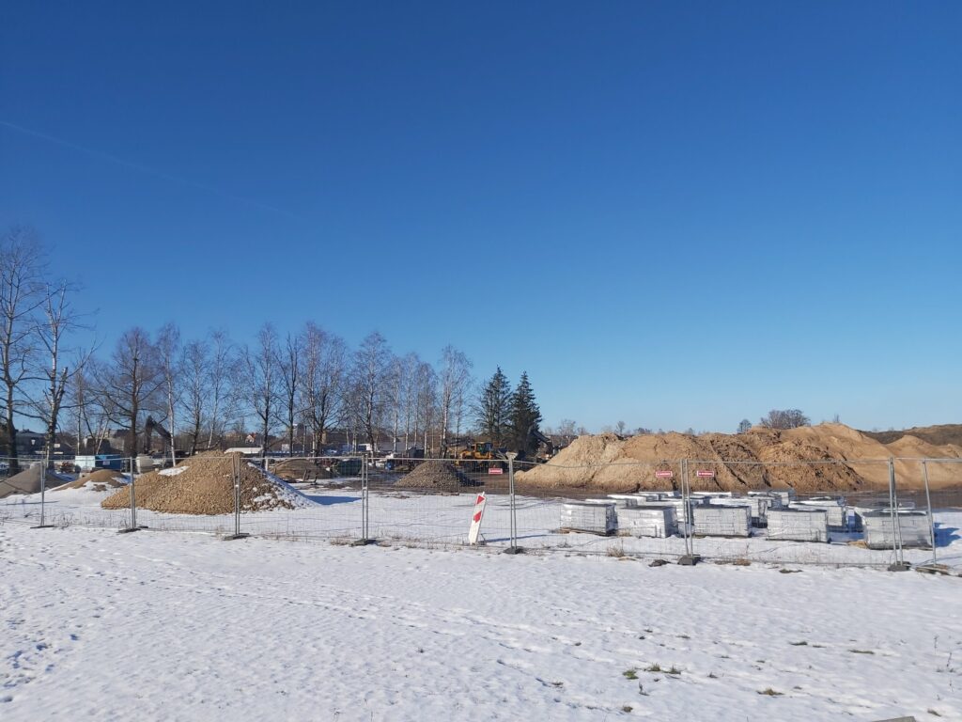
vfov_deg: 53.1
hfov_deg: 67.3
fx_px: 723
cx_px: 481
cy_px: 361
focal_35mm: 26
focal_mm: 3.92
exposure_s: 1/3754
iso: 64
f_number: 1.7
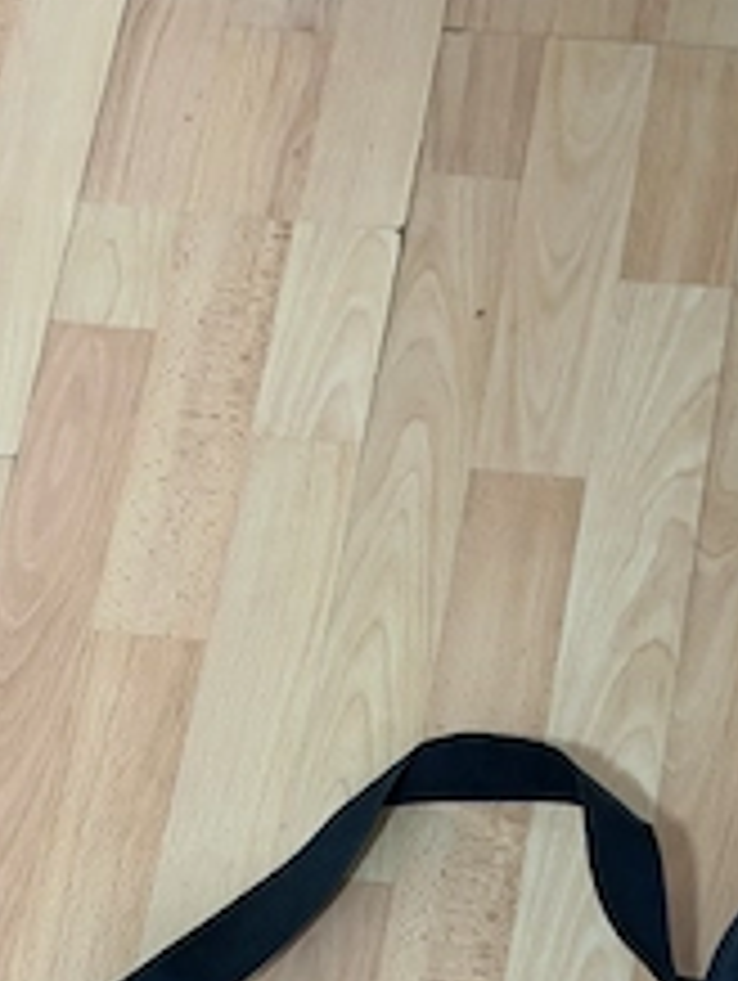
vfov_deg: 21.7
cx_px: 626
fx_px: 2497
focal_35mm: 88
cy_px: 886
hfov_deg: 16.6
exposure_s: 1/40
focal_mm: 6.76
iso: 500
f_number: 1.78
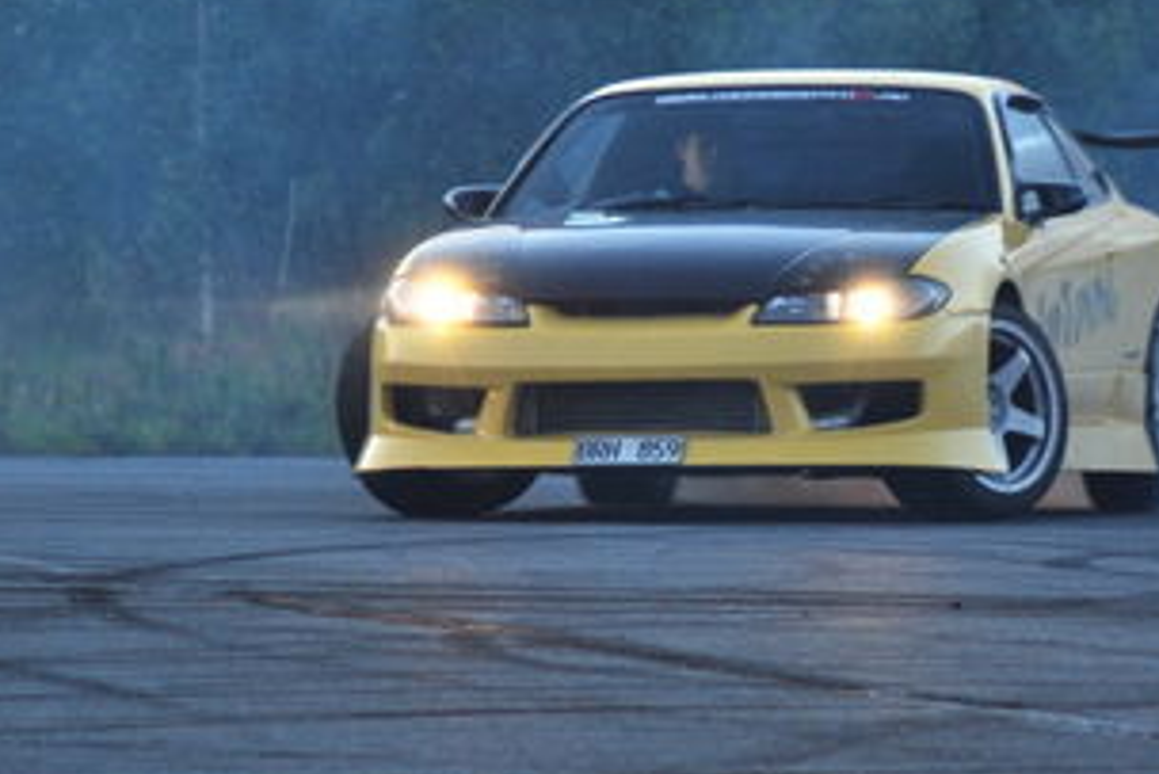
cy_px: 366
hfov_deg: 3.3
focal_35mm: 631
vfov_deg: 2.2
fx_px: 20323
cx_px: 778
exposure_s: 1/200
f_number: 5
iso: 400
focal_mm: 200
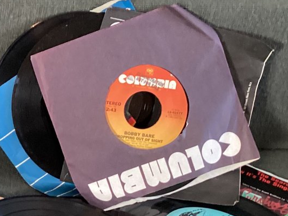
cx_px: -91
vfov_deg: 16.7
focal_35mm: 88
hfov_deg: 20.3
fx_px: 732
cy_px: 162
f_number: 2.4
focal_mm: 3.3
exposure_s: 1/50
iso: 320
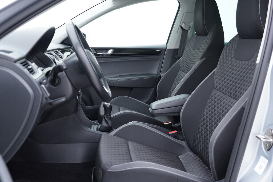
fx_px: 273
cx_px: 136
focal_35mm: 36
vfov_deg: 36.9
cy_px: 91
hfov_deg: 53.1
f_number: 2.8
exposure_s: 1/40
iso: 200
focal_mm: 24
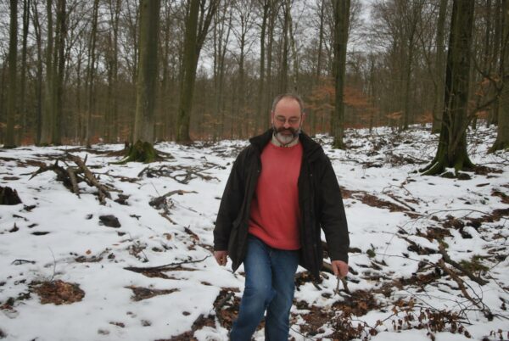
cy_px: 170
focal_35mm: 42
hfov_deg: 46.3
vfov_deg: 32.0
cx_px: 254
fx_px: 595
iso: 200
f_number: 5
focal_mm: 28
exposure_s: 1/100
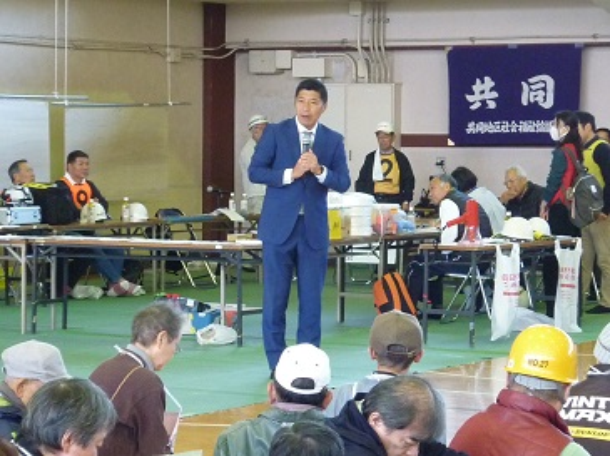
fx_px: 2341
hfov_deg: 14.8
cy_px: 228
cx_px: 305
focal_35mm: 133
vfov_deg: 11.1
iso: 400
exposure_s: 1/25
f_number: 4.1
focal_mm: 12.4
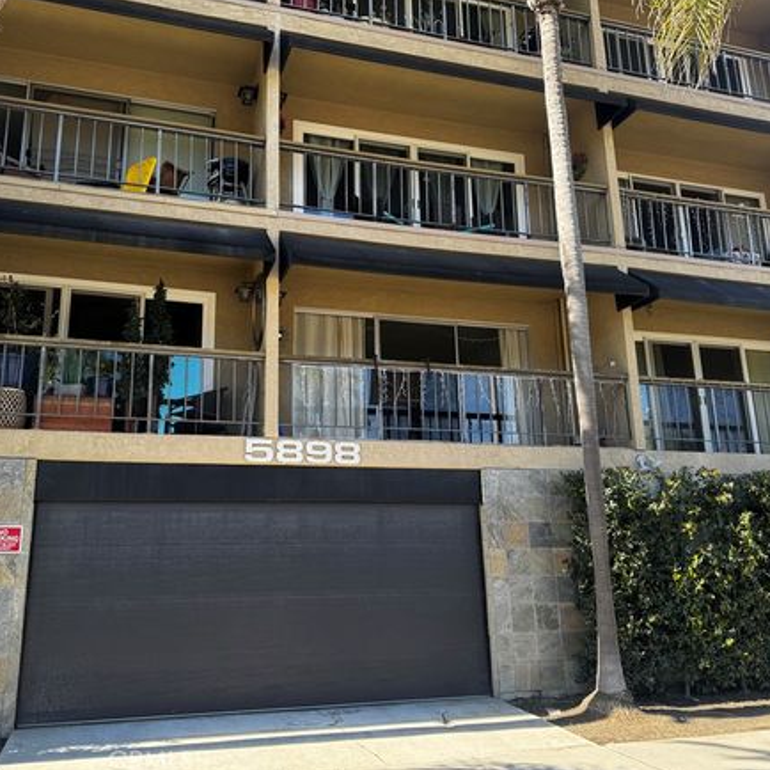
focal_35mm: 29
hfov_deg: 55.5
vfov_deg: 55.6
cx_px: 346
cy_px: 381
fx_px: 730
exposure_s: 1/527
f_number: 1.78
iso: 80
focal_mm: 6.76
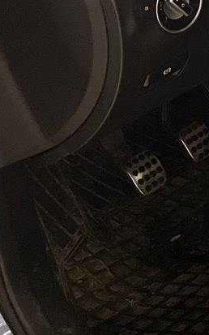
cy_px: 24
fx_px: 875
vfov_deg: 21.1
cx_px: 470
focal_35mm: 96
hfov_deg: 11.6
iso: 400
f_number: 1.6
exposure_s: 1/50
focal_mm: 5.1
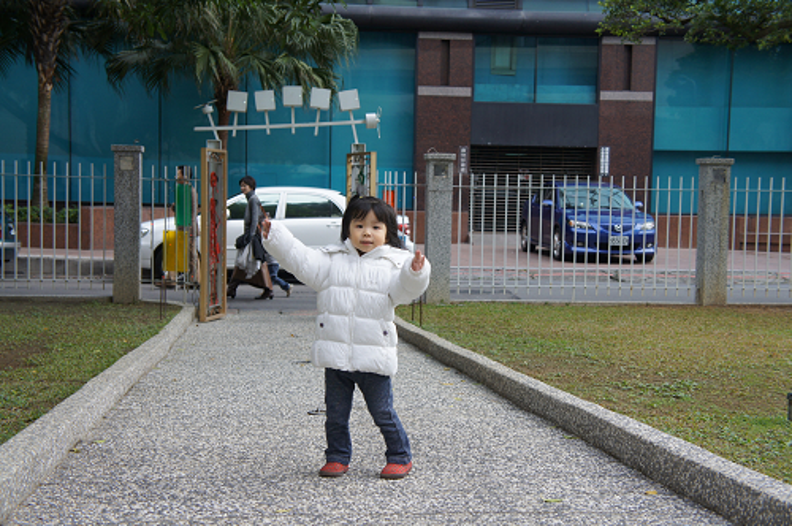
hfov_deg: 35.1
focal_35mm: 57
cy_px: 263
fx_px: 1252
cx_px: 396
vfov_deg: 23.7
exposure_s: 1/125
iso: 200
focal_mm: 38
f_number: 5
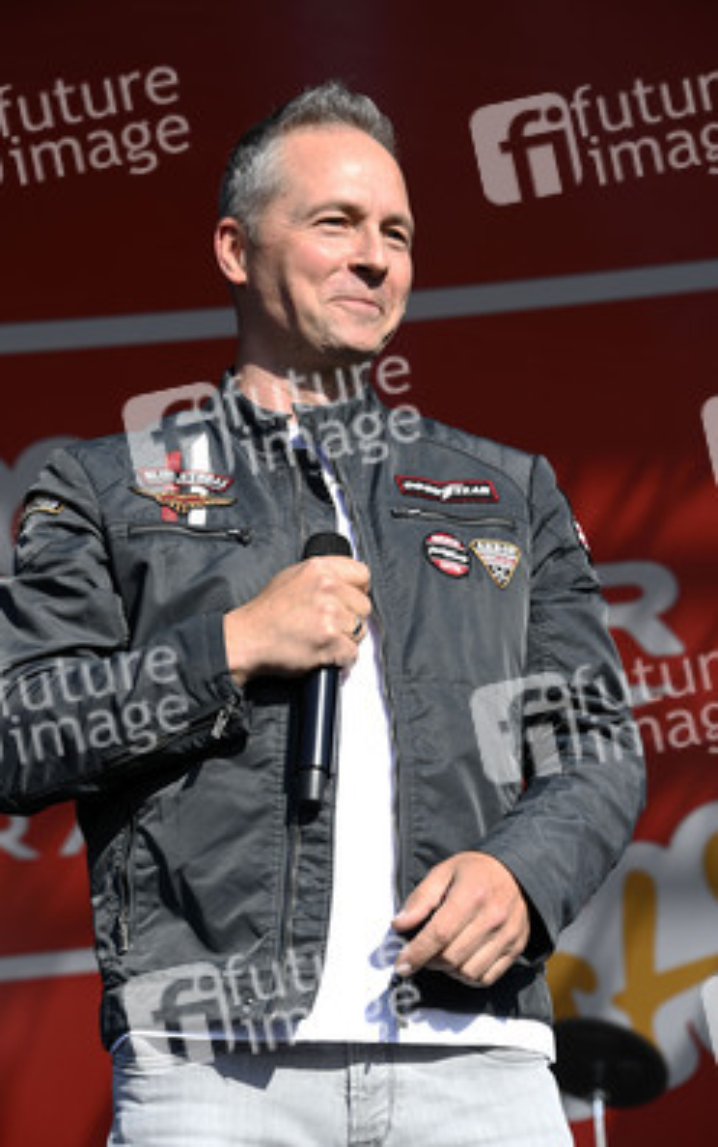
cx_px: 356
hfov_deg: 12.1
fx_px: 3376
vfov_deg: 19.3
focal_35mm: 108
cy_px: 571
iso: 400
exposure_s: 1/125
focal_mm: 105
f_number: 7.1
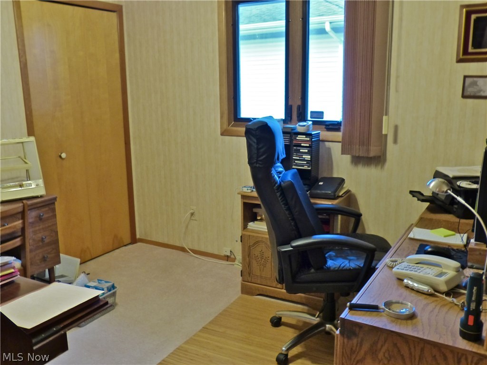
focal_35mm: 32
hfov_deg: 56.8
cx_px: 244
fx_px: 450
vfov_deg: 44.2
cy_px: 182
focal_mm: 5.8
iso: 400
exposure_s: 1/25
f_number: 2.8
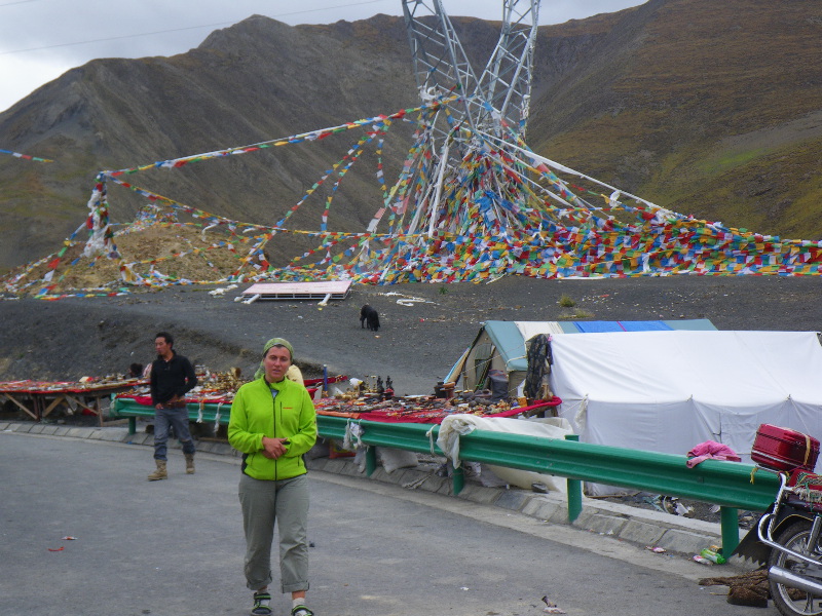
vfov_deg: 28.6
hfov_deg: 37.5
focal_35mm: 51
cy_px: 308
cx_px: 411
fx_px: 1211
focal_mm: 9.1
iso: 50
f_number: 5.3
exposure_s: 1/200
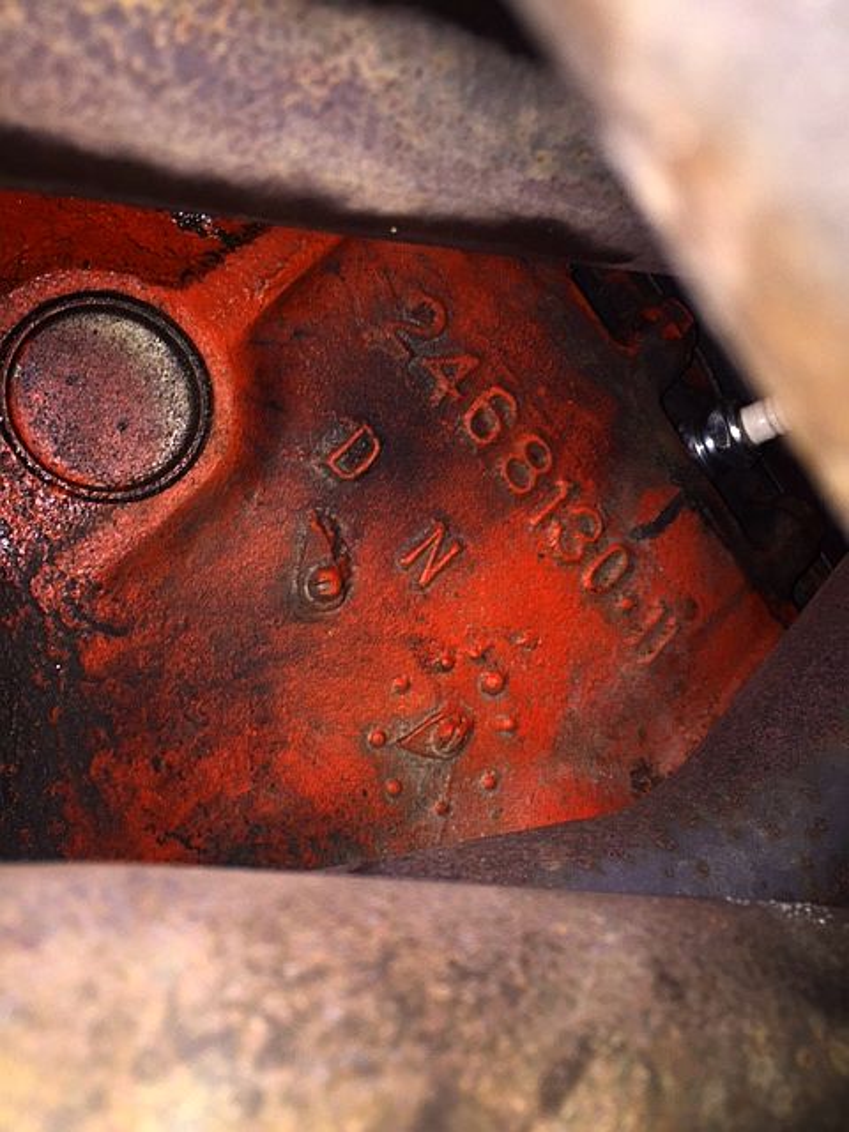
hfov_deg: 48.2
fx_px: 948
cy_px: 566
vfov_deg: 61.7
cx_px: 424
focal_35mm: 29
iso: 32
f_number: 2.2
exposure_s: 1/43
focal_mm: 4.15
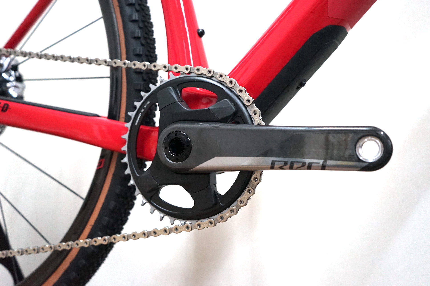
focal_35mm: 36
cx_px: 219
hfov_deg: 53.2
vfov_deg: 36.8
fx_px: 430
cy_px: 132
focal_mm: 33
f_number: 4
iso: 3200
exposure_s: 1/160
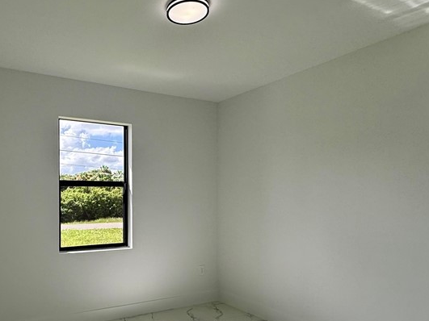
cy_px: 191
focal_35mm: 27
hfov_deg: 63.3
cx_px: 135
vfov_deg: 51.0
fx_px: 335
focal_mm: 2.22
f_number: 2.2
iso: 64
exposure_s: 1/293
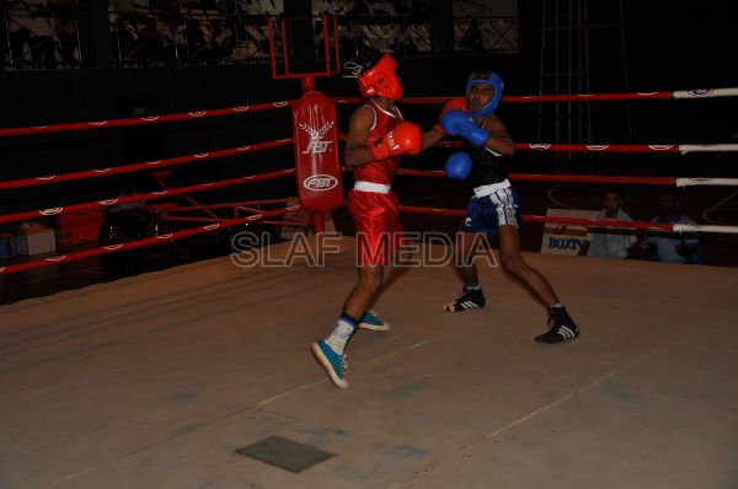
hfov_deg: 37.9
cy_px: 244
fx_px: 1075
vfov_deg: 25.7
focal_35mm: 52
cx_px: 369
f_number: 5.6
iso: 200
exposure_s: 1/60
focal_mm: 35
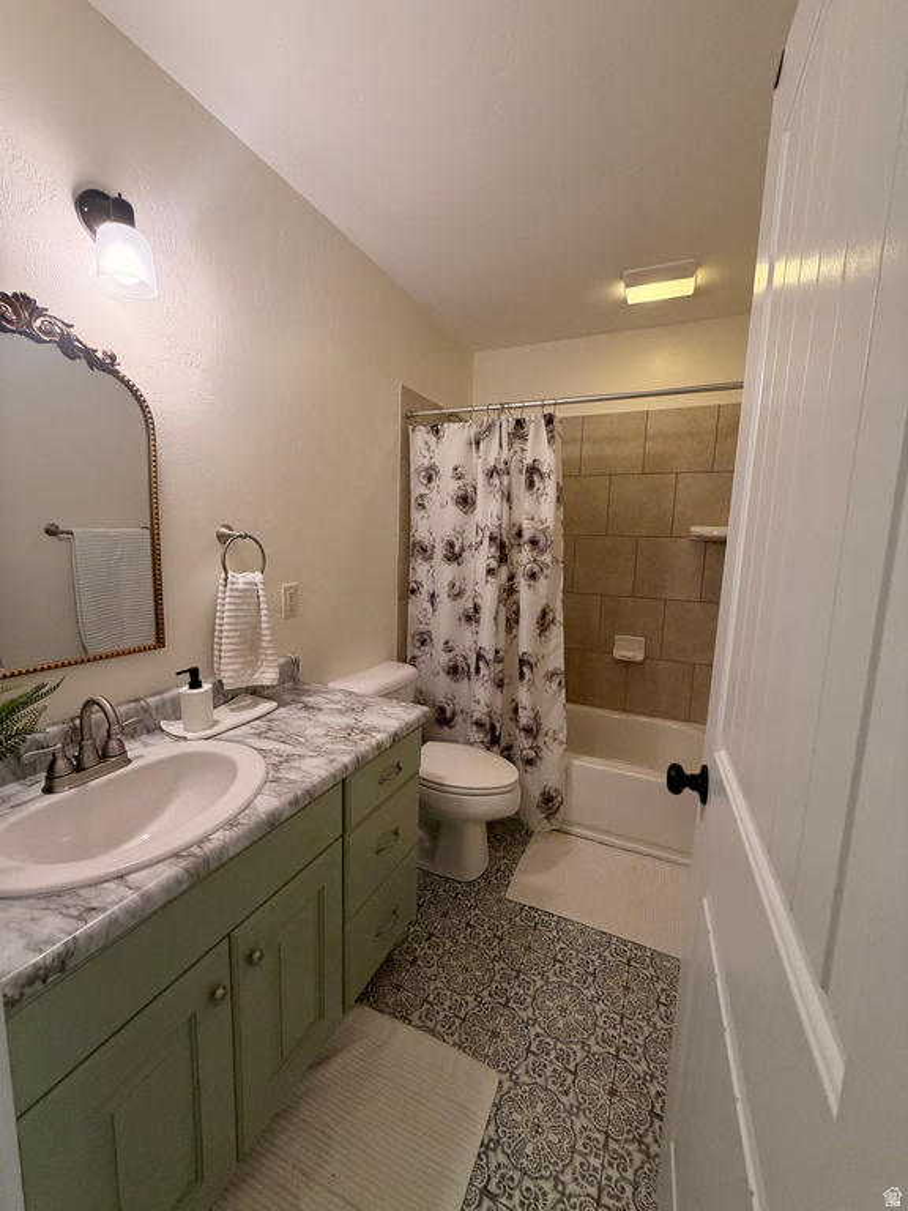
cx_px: 454
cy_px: 606
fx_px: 490
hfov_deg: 85.7
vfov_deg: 102.1
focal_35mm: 14
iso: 250
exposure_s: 1/60
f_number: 2.2
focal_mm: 2.22
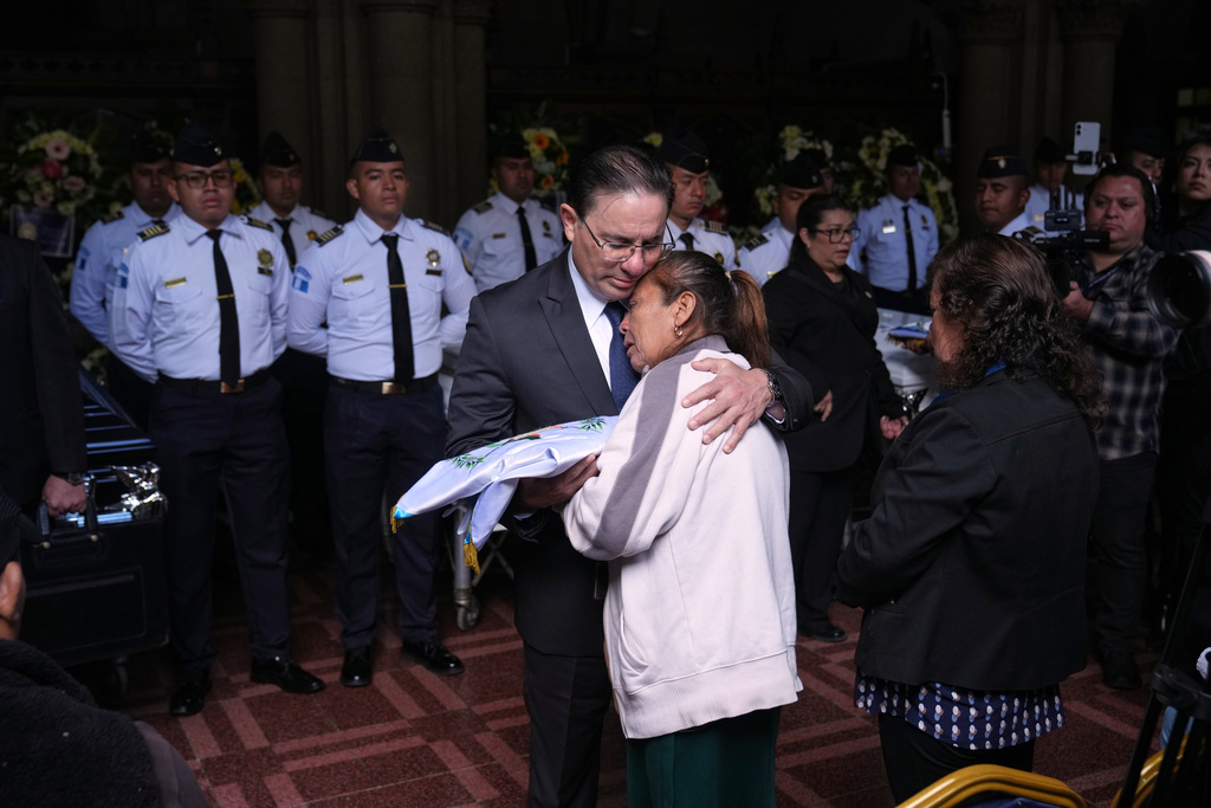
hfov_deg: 48.5
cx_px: 606
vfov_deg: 33.4
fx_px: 1346
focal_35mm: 40
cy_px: 404
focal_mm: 40
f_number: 4
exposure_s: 1/500
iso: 1250
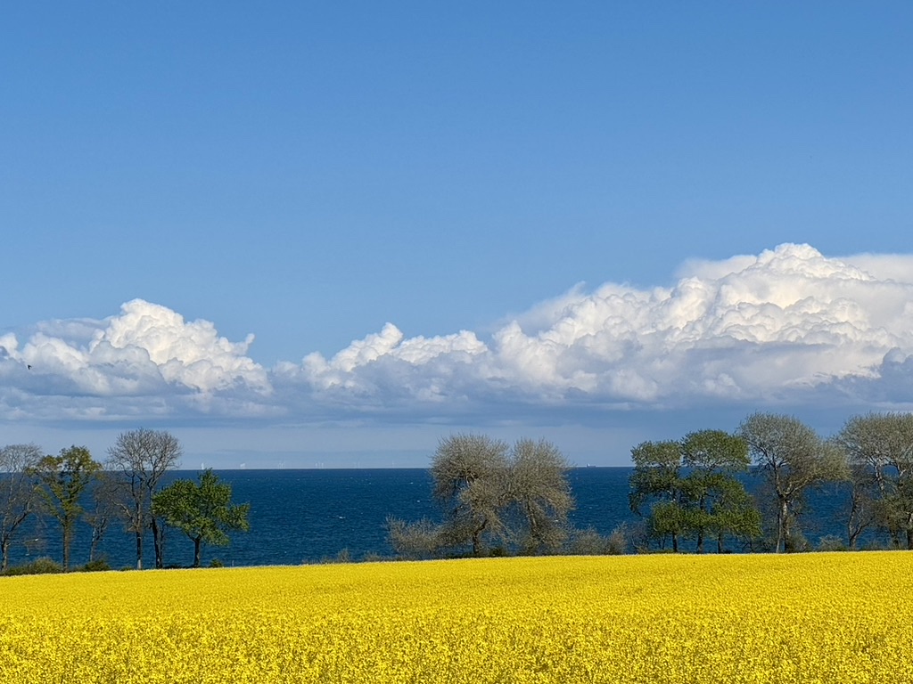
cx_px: 456
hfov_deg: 25.3
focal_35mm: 77
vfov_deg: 19.1
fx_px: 2031
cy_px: 342
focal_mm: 9
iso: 25
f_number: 2.8
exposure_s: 1/1754
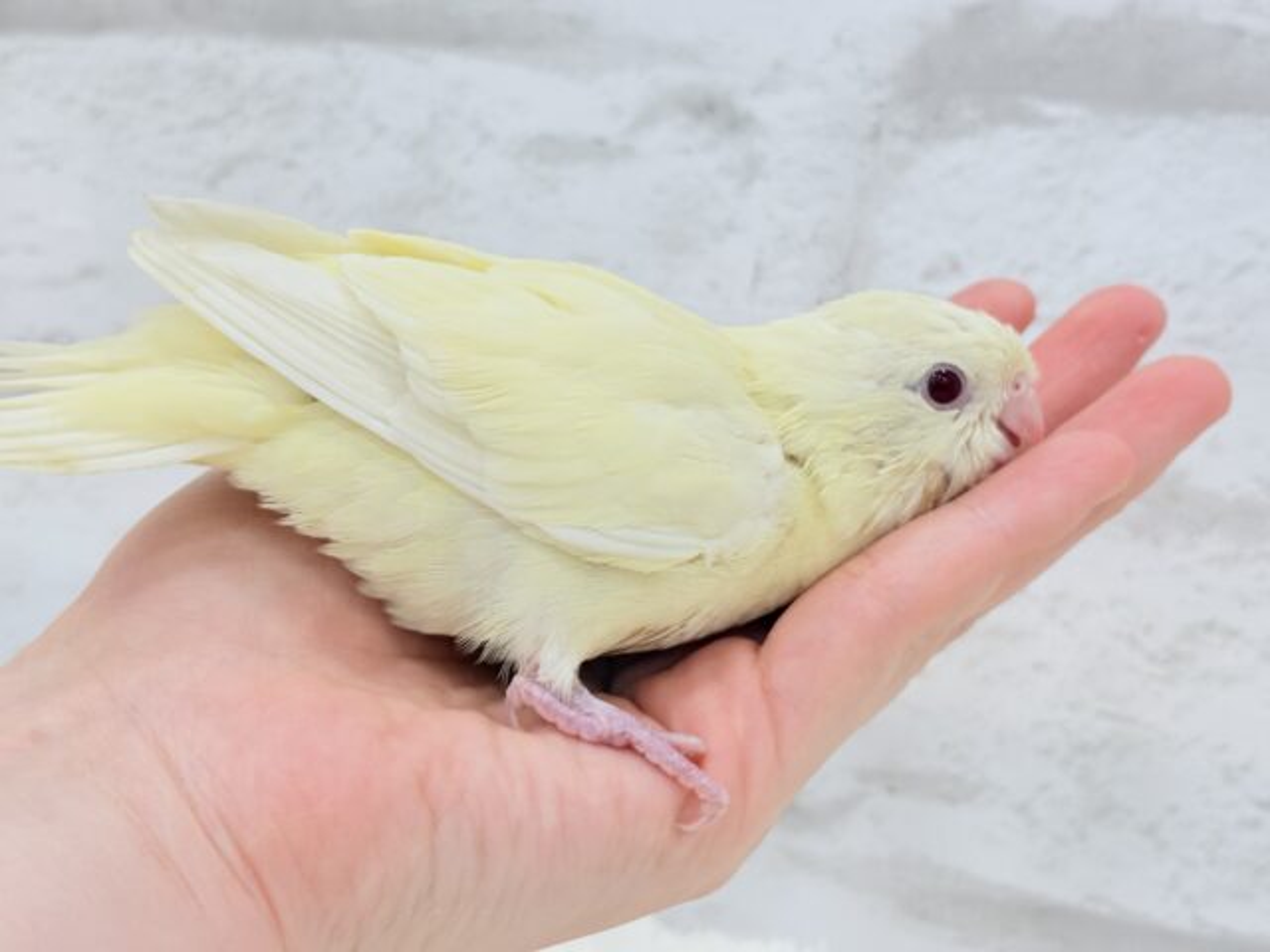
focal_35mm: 52
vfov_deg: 28.0
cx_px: 635
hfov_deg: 36.8
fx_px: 1908
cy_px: 476
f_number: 1.6
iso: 64
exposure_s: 1/100
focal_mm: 5.96
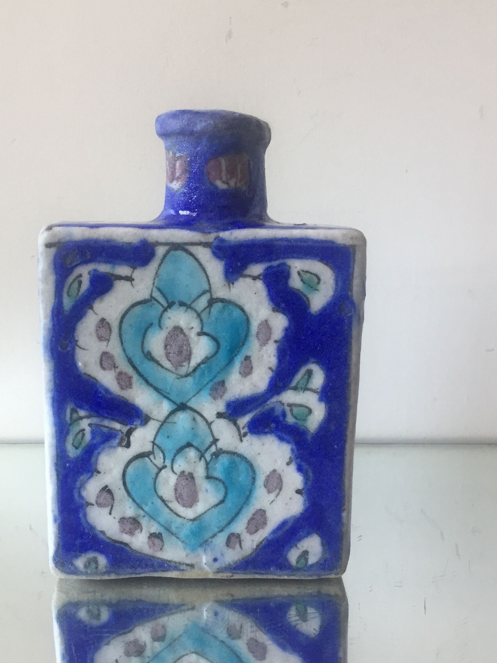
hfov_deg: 35.9
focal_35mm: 40
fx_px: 766
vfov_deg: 46.7
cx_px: 204
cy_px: 370
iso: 50
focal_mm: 4.15
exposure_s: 1/33
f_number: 2.2
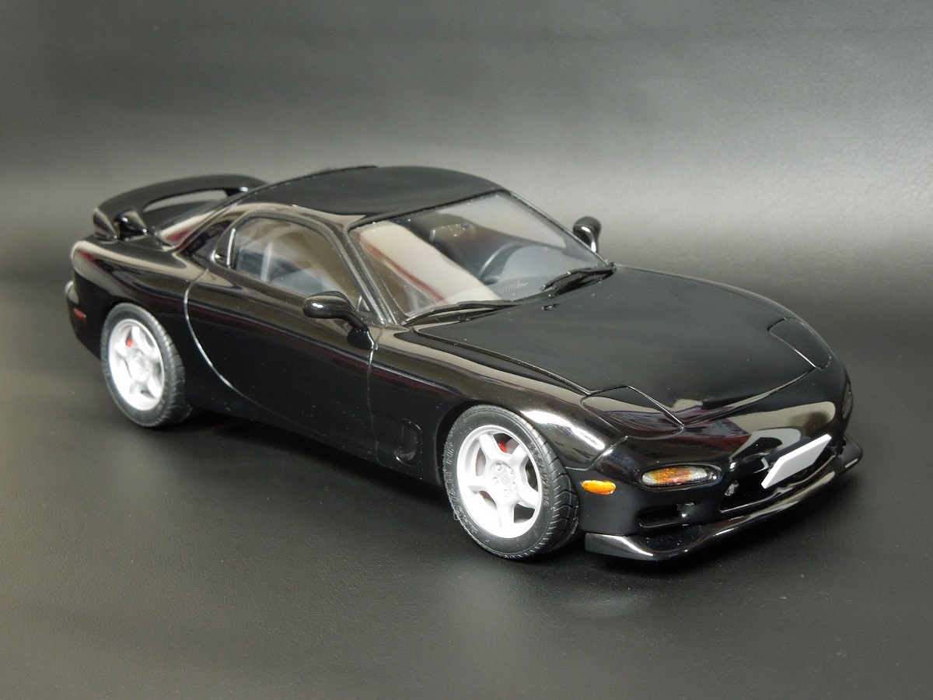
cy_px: 350
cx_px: 466
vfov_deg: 24.0
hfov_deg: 31.7
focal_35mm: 61
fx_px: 1644
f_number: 4.3
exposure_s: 1/13
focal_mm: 11
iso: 720
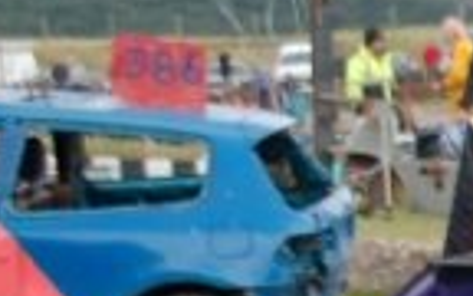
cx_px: 953
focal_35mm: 231
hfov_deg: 8.6
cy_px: 572
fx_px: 2978
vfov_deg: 5.6
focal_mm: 34
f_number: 4.5
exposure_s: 1/500
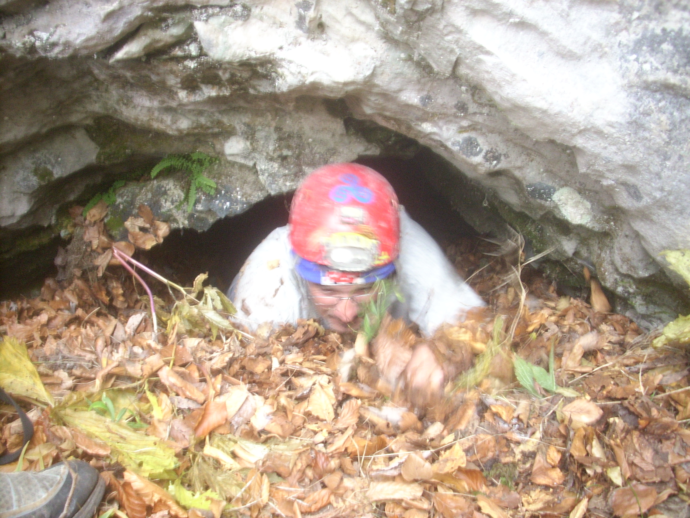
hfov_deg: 50.1
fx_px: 738
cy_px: 259
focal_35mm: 37
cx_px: 345
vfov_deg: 38.7
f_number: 2.8
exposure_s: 1/8
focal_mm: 6.2
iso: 200
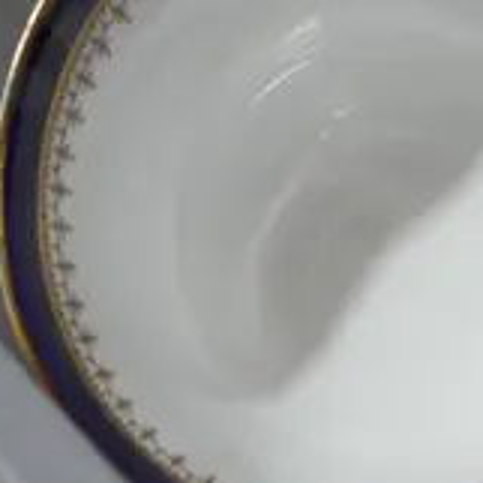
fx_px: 3899
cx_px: 699
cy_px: -478
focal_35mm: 247
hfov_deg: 7.0
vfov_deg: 6.9
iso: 250
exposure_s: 1/60
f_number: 4.7
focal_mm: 22
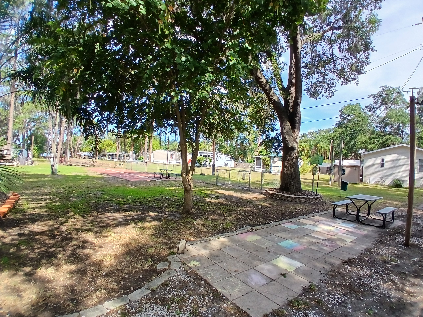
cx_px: 212
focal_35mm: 17
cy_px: 158
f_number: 2.2
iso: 50
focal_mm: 1.4
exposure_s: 1/411
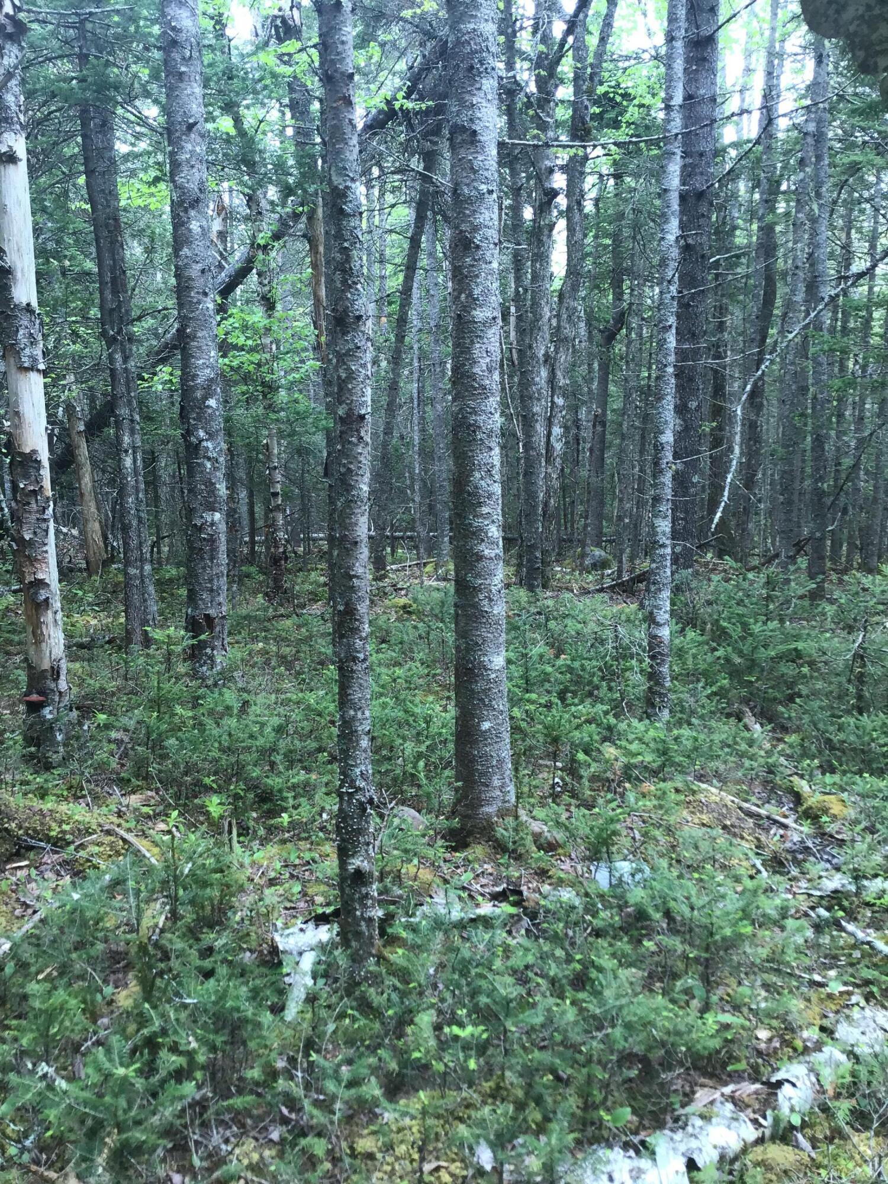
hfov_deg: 45.4
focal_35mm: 31
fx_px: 1060
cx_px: 444
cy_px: 592
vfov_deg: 58.4
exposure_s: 1/120
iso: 40
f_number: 2.4
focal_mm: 3.3
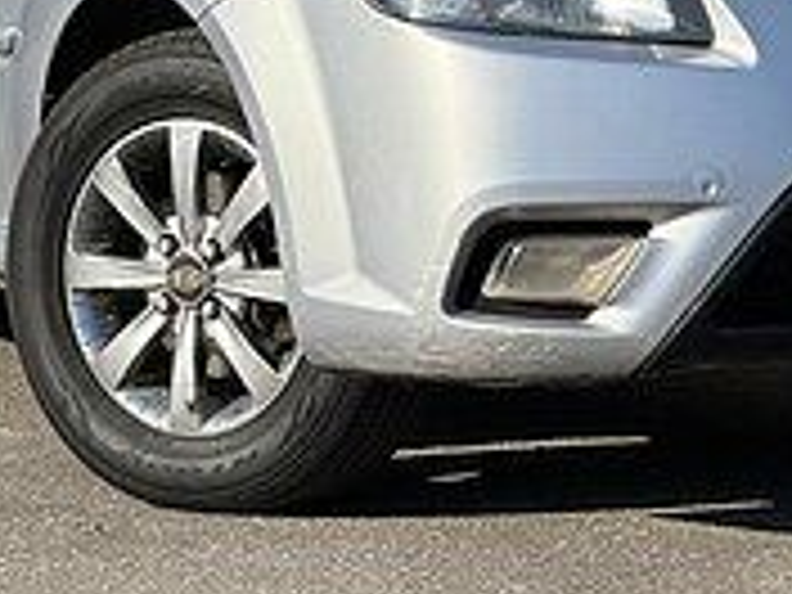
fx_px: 5491
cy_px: -81
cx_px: 428
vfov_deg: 6.2
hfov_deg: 8.2
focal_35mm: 240
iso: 25
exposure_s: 1/951
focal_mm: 9
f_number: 2.8
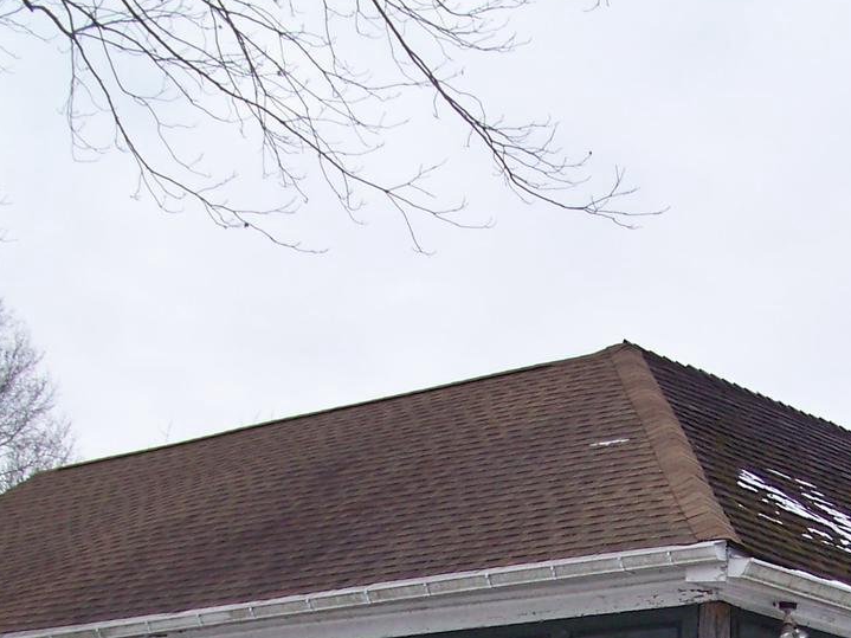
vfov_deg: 14.9
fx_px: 2311
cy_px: 874
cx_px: 697
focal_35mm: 94
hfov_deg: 20.6
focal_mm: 5.85
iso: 64
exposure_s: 1/640
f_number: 2.8
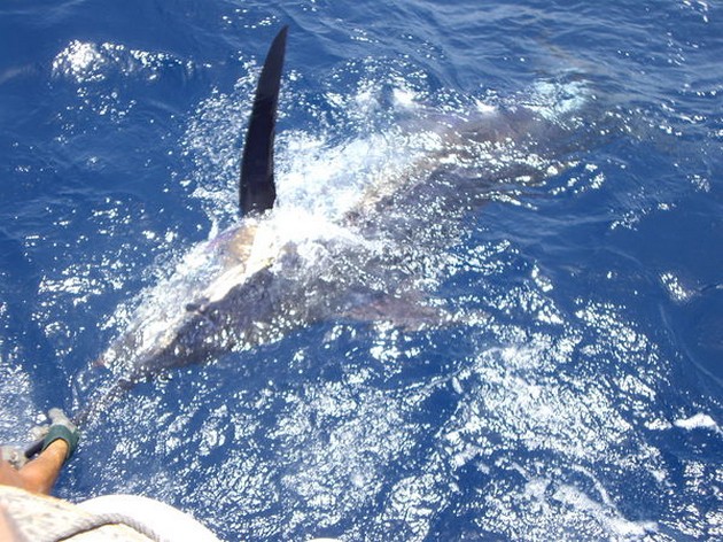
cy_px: 271
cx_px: 362
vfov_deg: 26.5
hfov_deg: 34.9
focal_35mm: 55
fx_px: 1148
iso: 50
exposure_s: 1/250
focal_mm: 9
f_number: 3.3
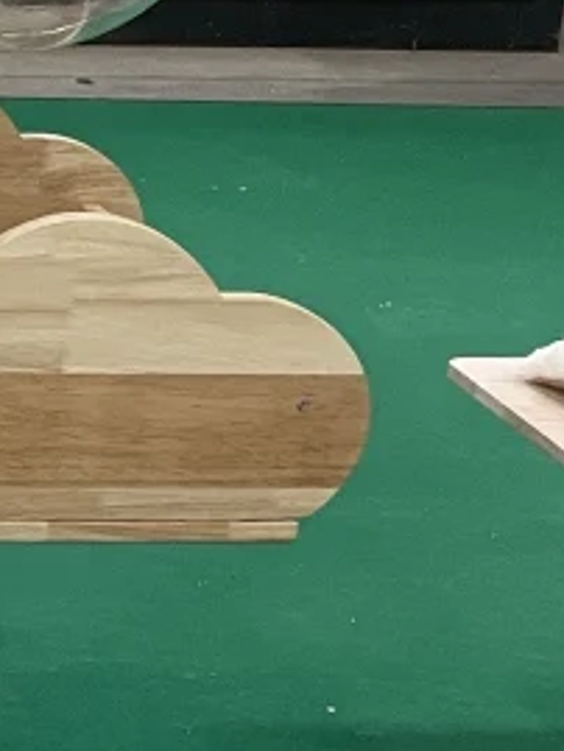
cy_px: 184
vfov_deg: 14.1
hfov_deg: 9.6
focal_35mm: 139
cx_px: -748
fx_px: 3017
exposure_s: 1/50
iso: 125
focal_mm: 4.2
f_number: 1.6
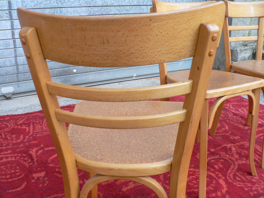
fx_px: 275
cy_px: 99
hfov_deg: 51.4
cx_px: 132
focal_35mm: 36
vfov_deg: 39.7
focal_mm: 6
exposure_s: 1/60
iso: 80
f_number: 2.8
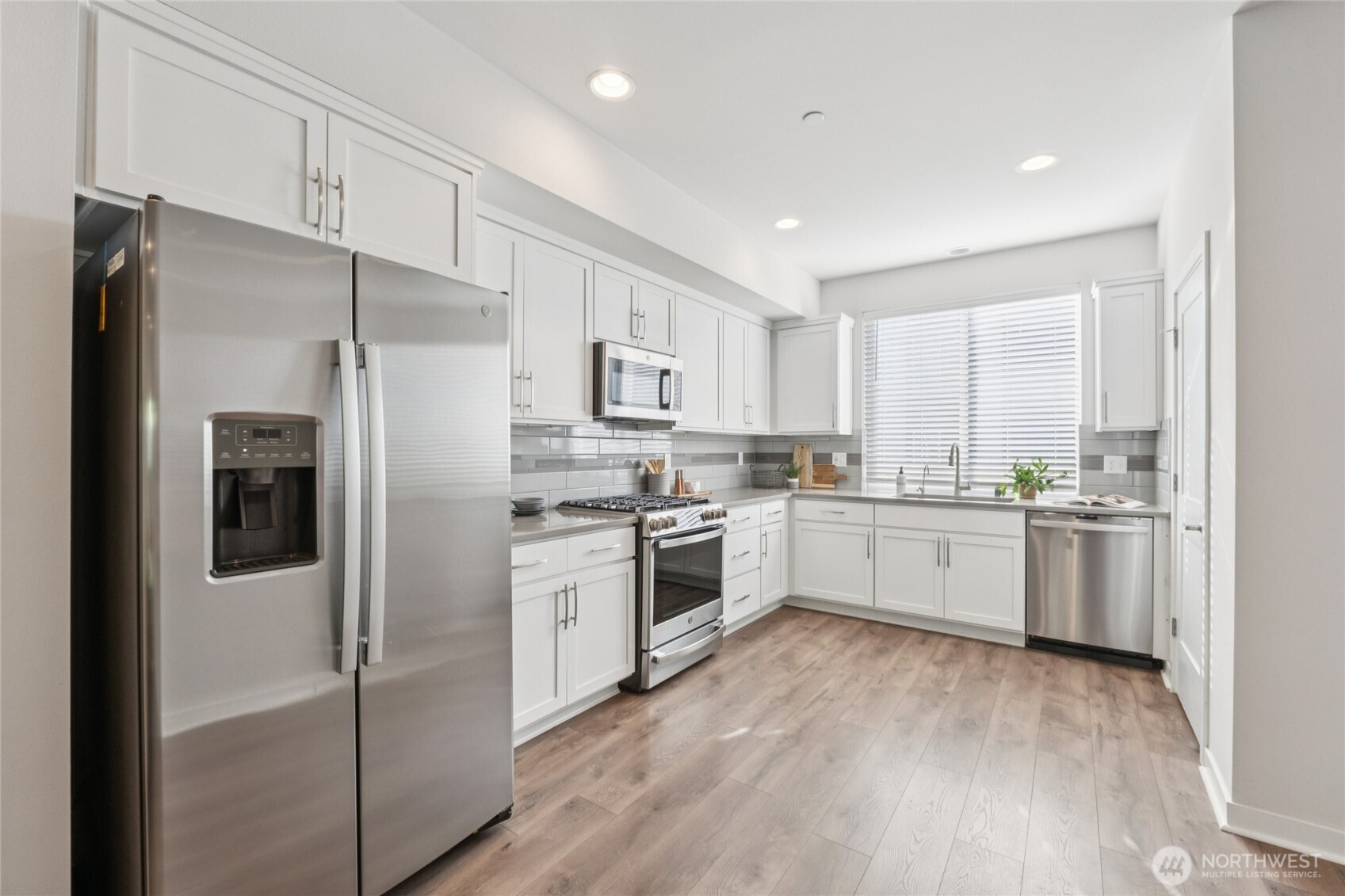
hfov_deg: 100.4
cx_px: 672
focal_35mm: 15
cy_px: 448
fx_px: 560
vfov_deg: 77.3
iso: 250
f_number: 9
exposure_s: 1/15
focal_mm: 10
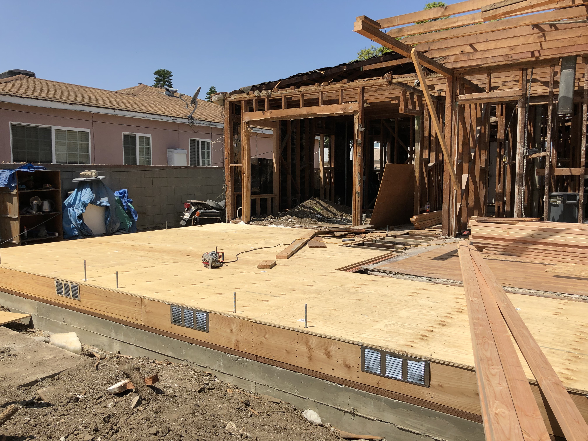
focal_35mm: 28
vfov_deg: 49.7
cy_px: 220
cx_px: 294
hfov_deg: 63.4
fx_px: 476
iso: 20
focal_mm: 4
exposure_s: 1/3040
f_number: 1.8
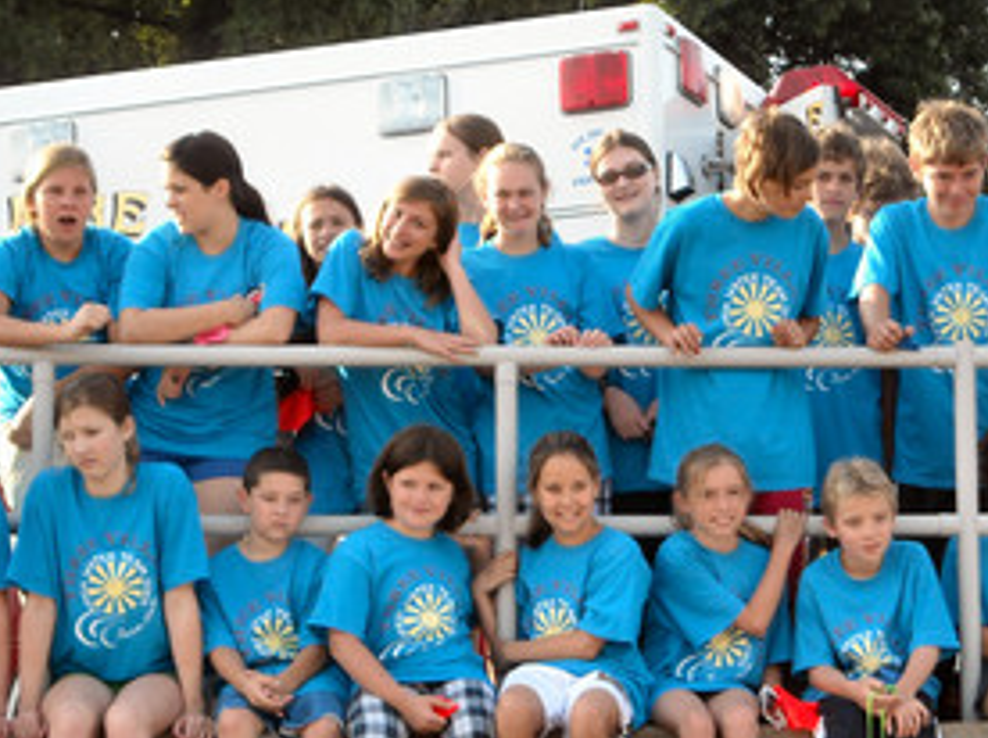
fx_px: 4245
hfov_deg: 13.3
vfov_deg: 9.9
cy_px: 407
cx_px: 521
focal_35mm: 149
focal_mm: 17.1
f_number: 4.7
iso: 77
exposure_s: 1/125
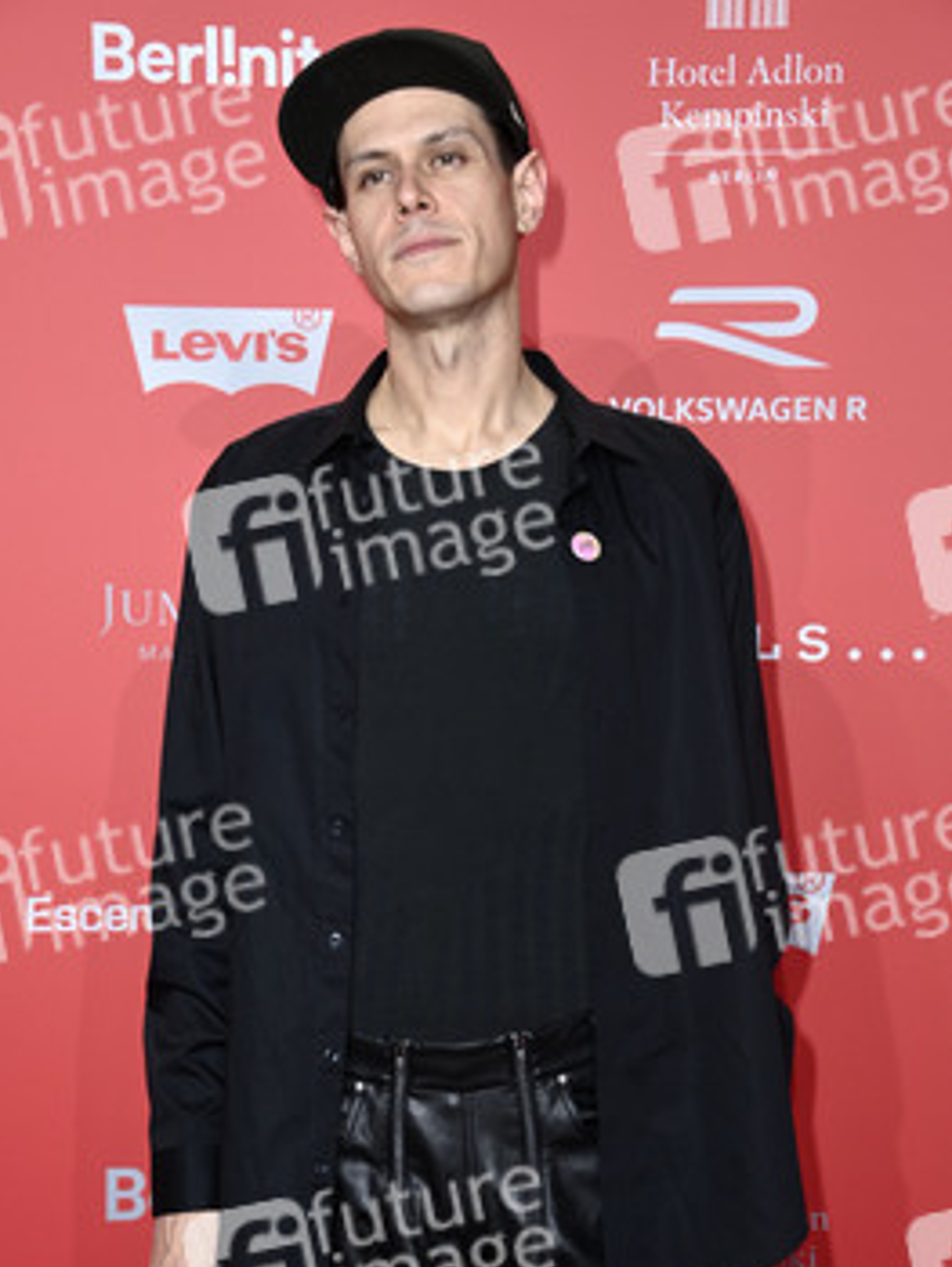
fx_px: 2893
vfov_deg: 24.7
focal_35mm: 79
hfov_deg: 18.7
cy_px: 710
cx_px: 474
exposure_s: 1/250
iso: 1000
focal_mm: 72
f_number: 5.6
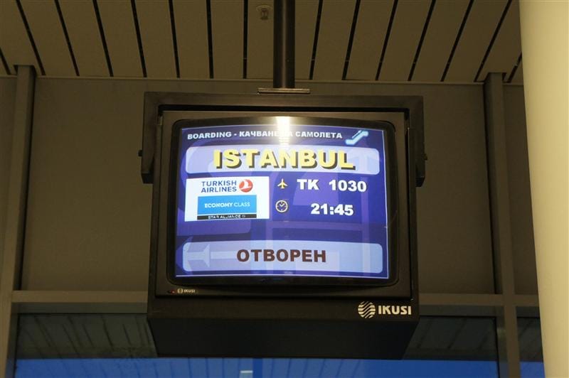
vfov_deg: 16.6
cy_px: 189
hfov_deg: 24.8
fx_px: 1295
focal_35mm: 82
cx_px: 284
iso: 1600
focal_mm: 55
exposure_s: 1/40
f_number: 5.6
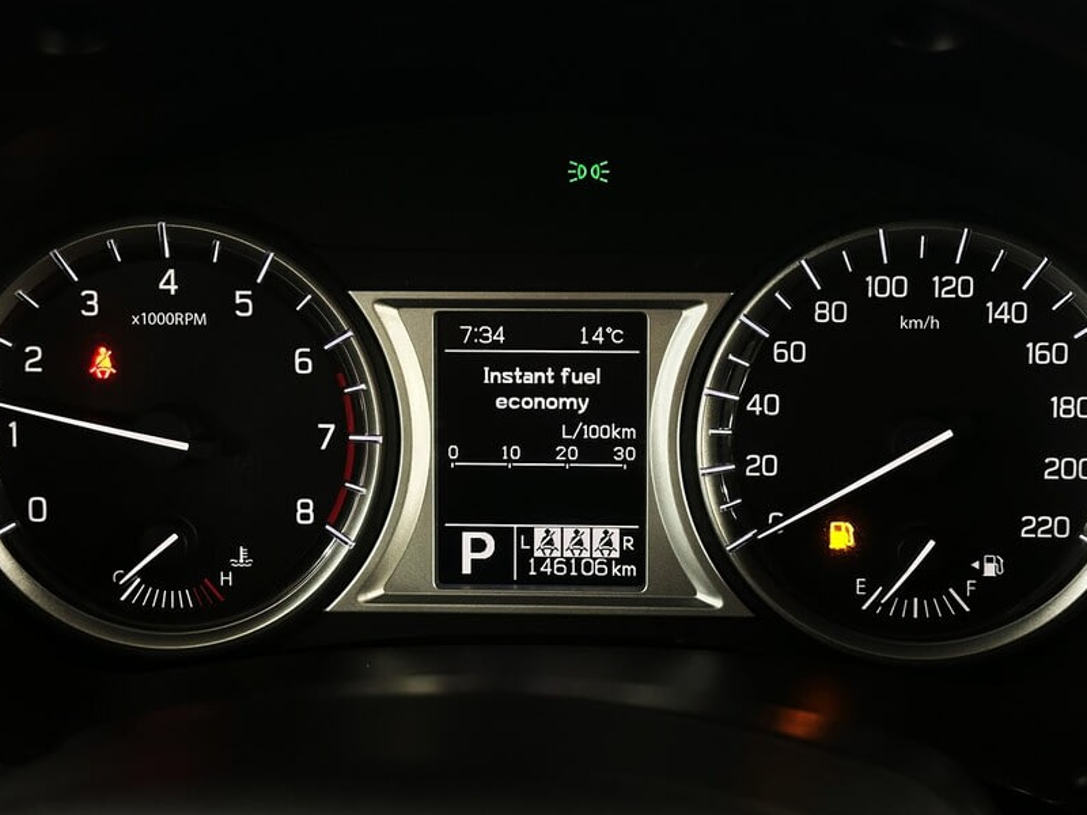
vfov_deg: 27.0
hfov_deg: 35.5
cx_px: 538
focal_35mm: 54
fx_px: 1696
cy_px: 397
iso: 200
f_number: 1.78
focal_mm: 6.86
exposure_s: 1/50
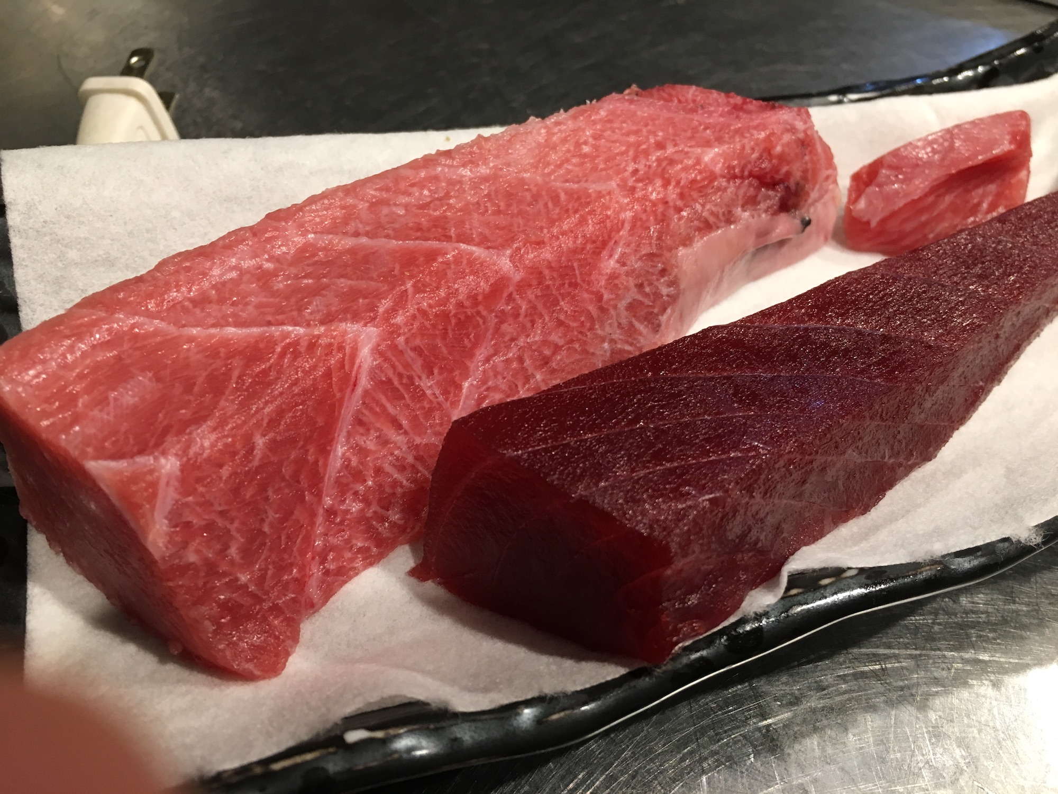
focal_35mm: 29
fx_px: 886
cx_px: 529
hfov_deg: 61.7
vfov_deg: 48.2
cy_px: 397
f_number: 2.2
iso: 80
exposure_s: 1/30
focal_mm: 4.15
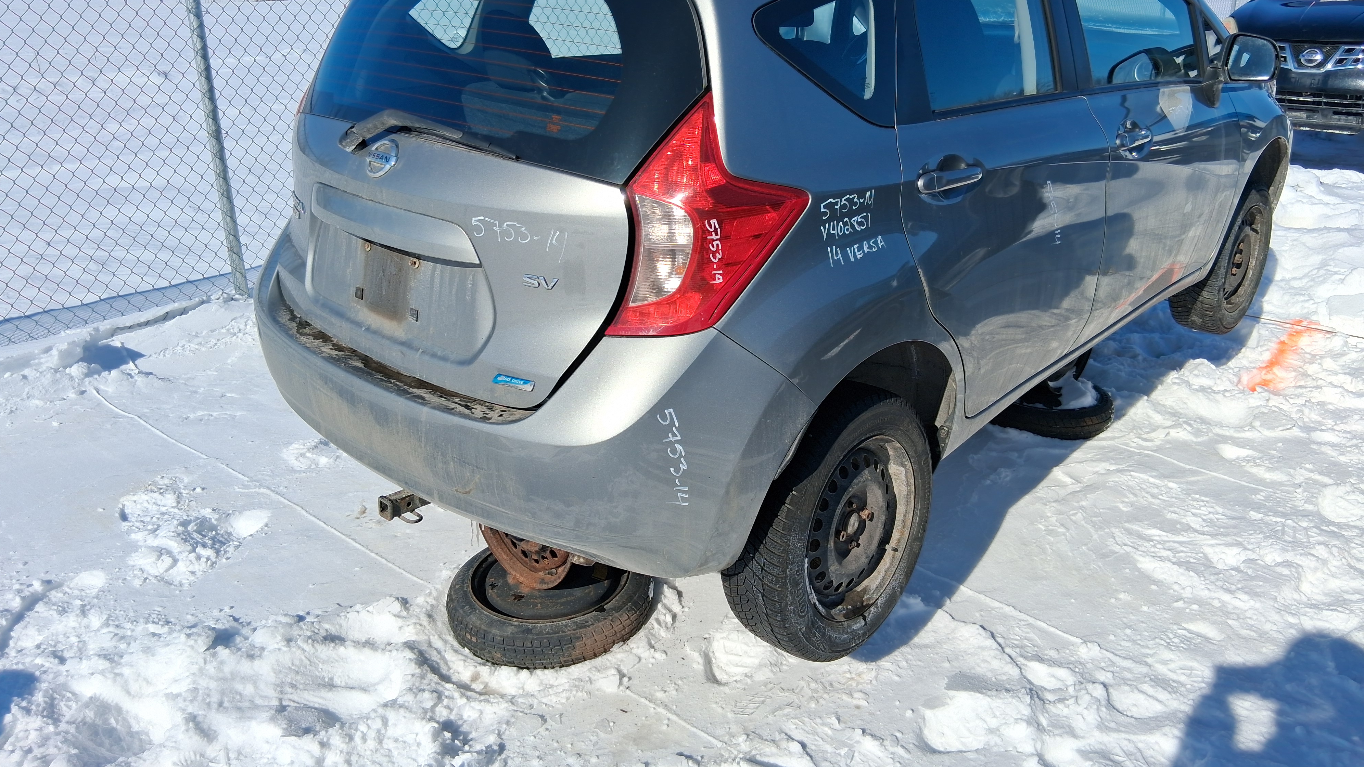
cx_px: 693
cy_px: 329
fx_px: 1049
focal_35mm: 29
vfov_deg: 40.1
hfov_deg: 66.1
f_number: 1.8
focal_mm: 3.98
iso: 25
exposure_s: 1/1439
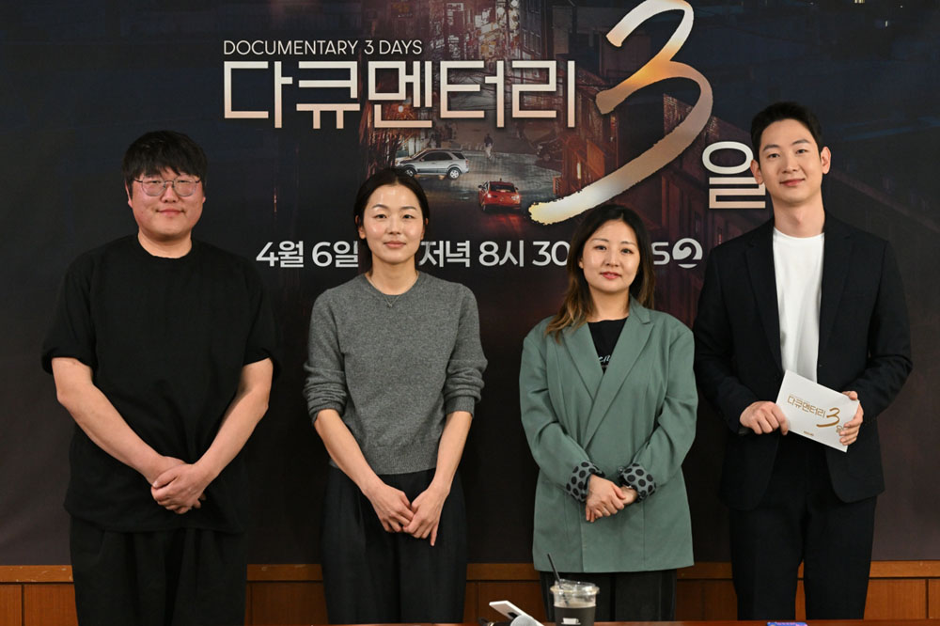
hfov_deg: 19.6
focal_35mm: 104
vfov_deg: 13.2
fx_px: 2715
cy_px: 313
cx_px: 470
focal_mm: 104
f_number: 8
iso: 3200
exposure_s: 1/160
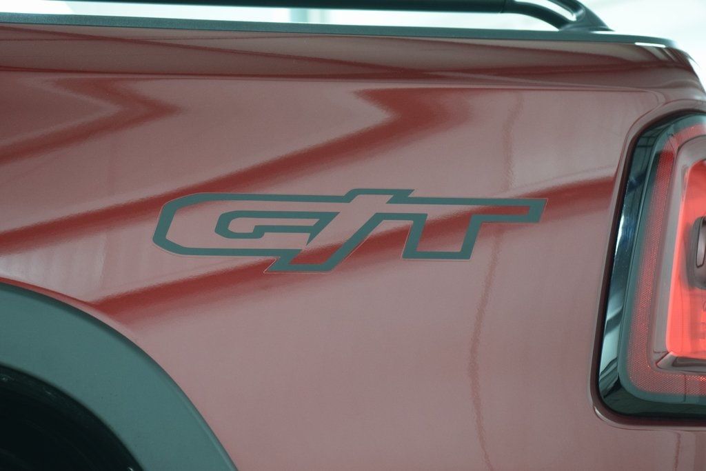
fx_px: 2059
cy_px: 236
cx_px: 353
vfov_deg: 13.0
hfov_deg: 19.5
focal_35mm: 105
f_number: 3.5
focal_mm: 70
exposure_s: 1/30
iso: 1600
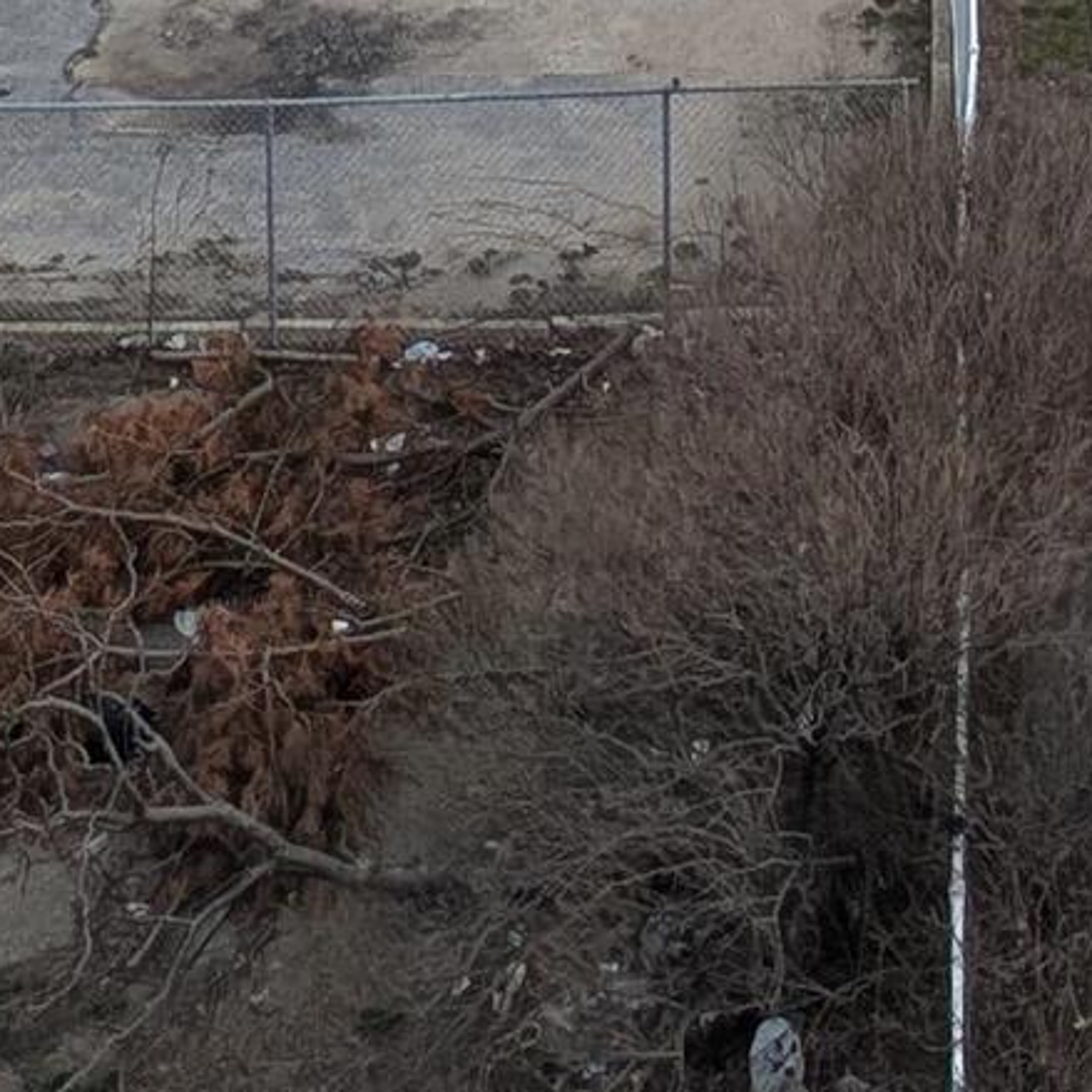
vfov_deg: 15.6
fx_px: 2641
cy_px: -1358
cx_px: 891
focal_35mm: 74
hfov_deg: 23.0
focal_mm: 2.23
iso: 42
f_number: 1.95
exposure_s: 1/1621
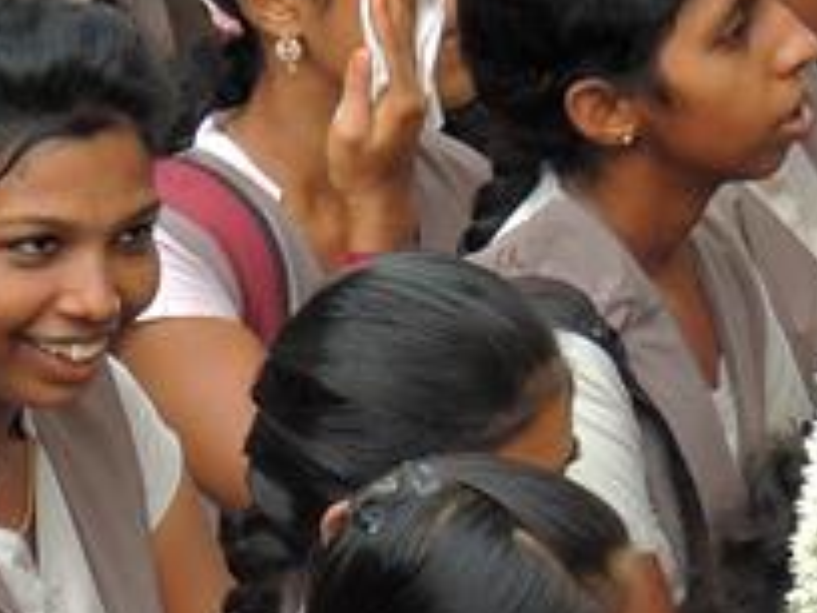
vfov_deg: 1.4
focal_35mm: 1078
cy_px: 621
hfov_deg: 1.8
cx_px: 8
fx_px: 25443
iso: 200
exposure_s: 1/200
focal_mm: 49
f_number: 4.7
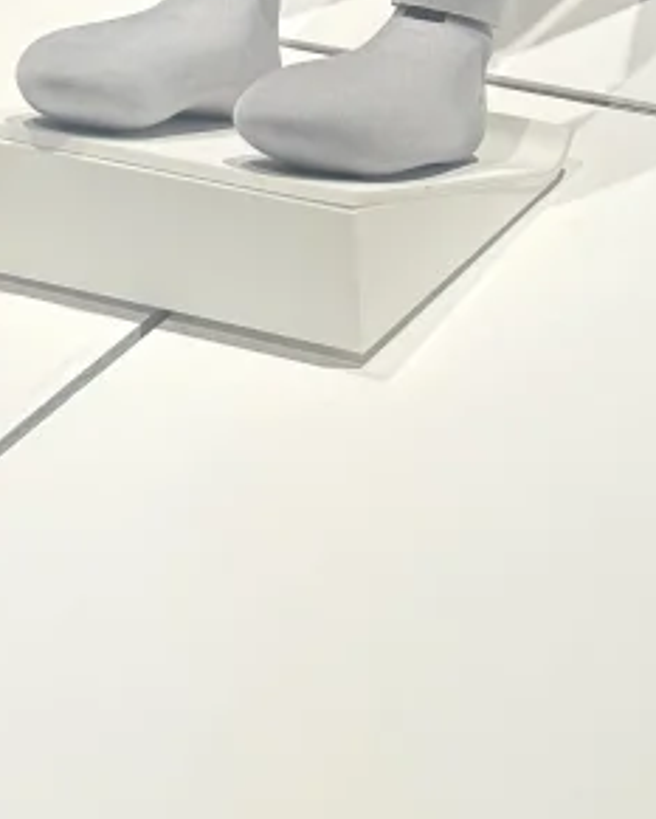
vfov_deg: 15.8
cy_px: -236
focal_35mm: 116
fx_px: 2814
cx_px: 538
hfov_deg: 13.2
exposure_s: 1/100
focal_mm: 6.76
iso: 100
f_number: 1.78
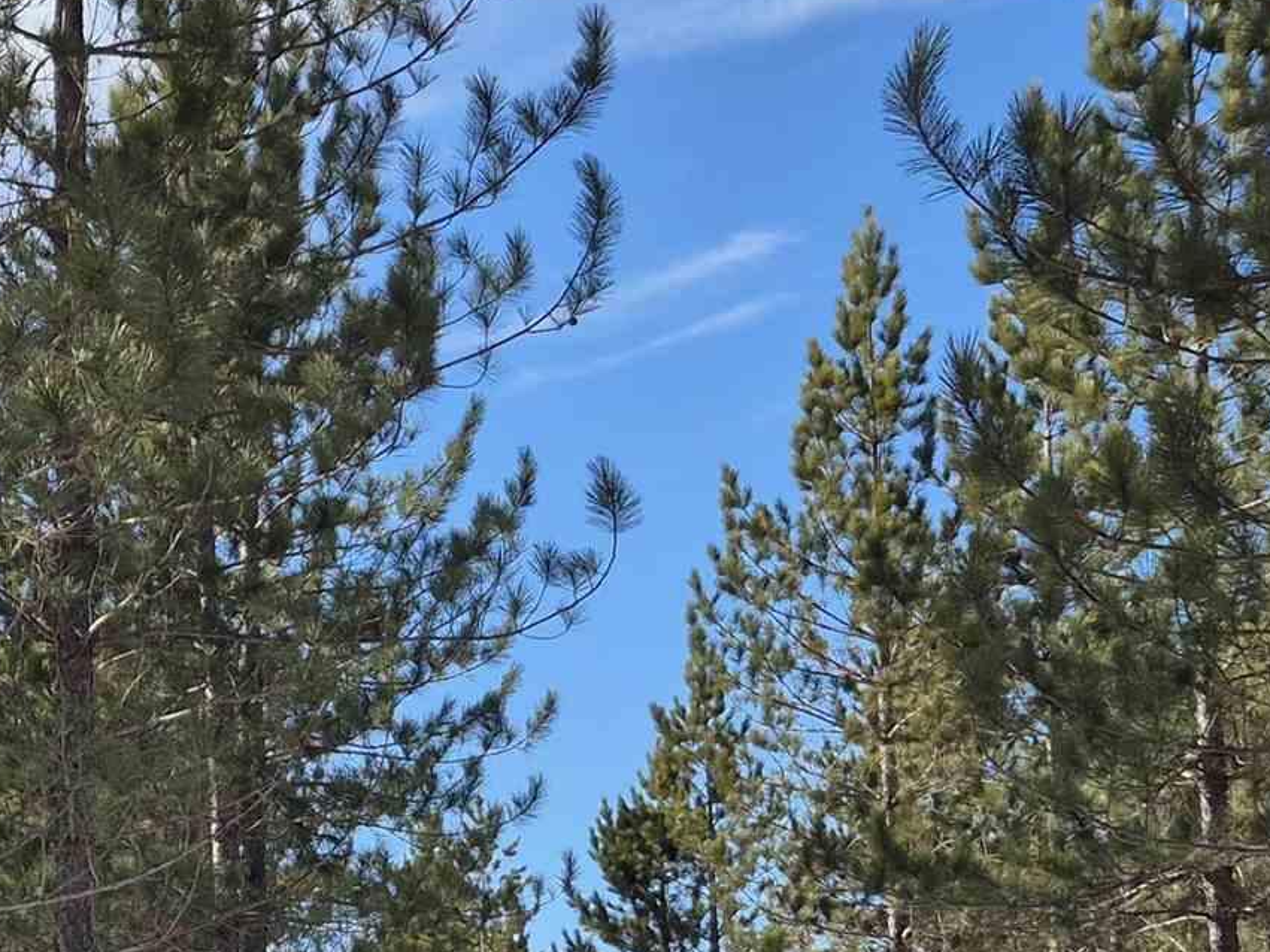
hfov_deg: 22.1
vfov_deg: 17.0
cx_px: -167
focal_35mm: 83
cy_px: 1125
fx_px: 3045
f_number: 1.8
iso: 25
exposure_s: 1/1584
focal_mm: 5.4
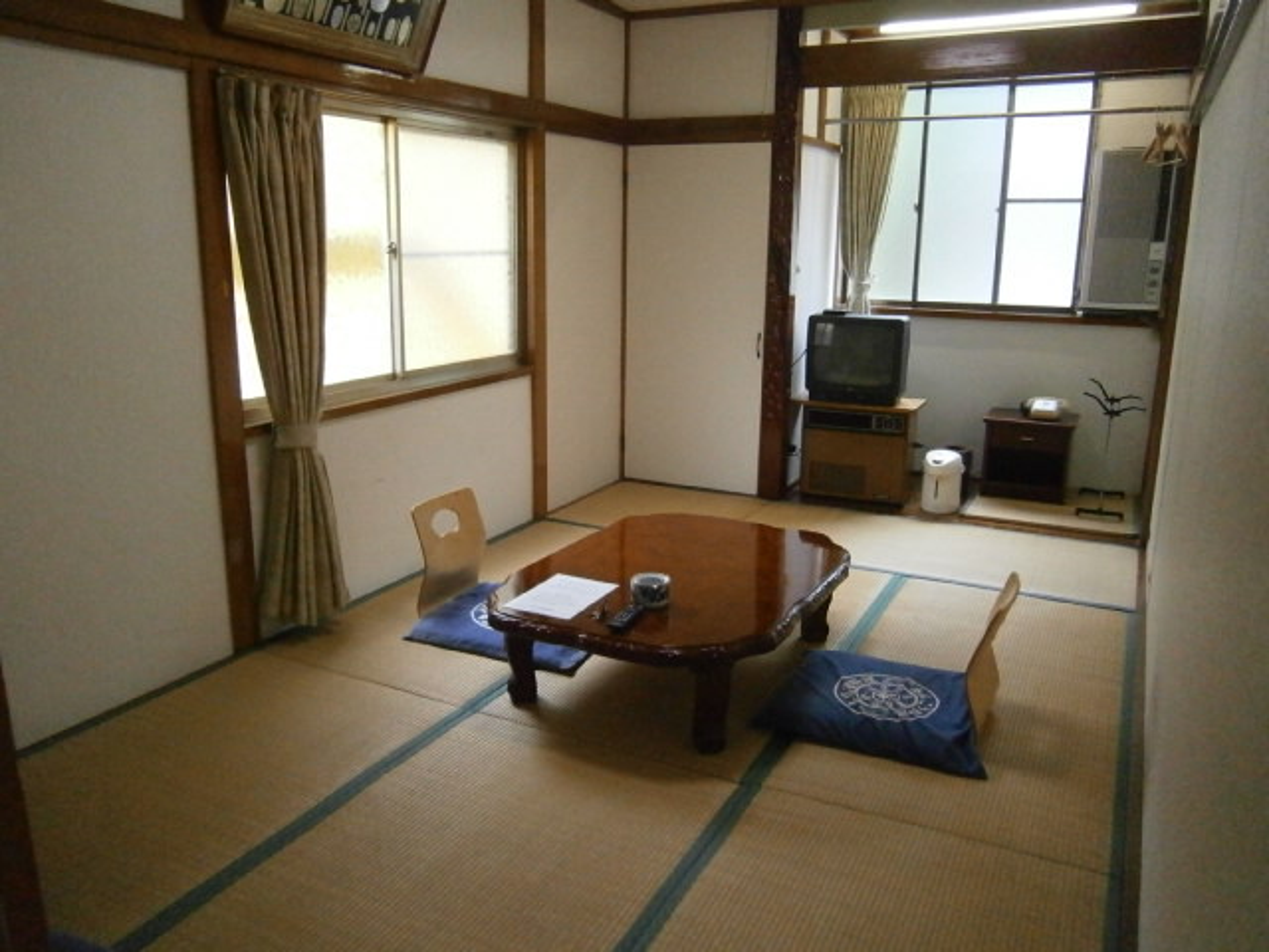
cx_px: 634
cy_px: 476
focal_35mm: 26
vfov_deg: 53.1
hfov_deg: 67.3
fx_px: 953
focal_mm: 4.7
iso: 800
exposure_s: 1/200
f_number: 2.8
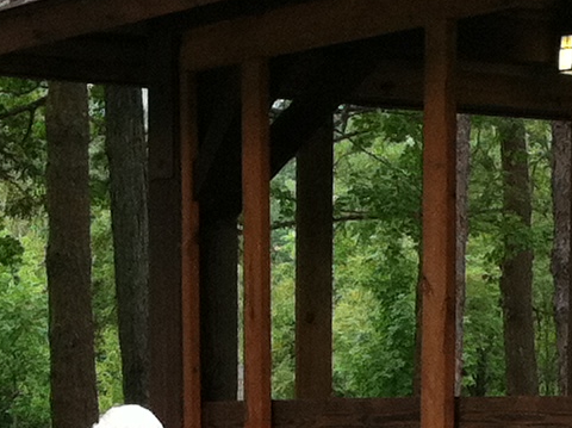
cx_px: 485
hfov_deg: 10.4
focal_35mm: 189
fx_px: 3120
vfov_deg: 7.6
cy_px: 762
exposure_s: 1/120
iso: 125
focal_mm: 3.85
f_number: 2.8
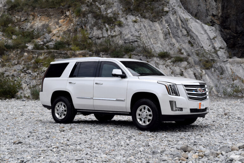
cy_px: 82
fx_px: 407
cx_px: 122
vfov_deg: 22.6
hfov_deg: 33.4
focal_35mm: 60
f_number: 9
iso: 200
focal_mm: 40
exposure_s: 1/320
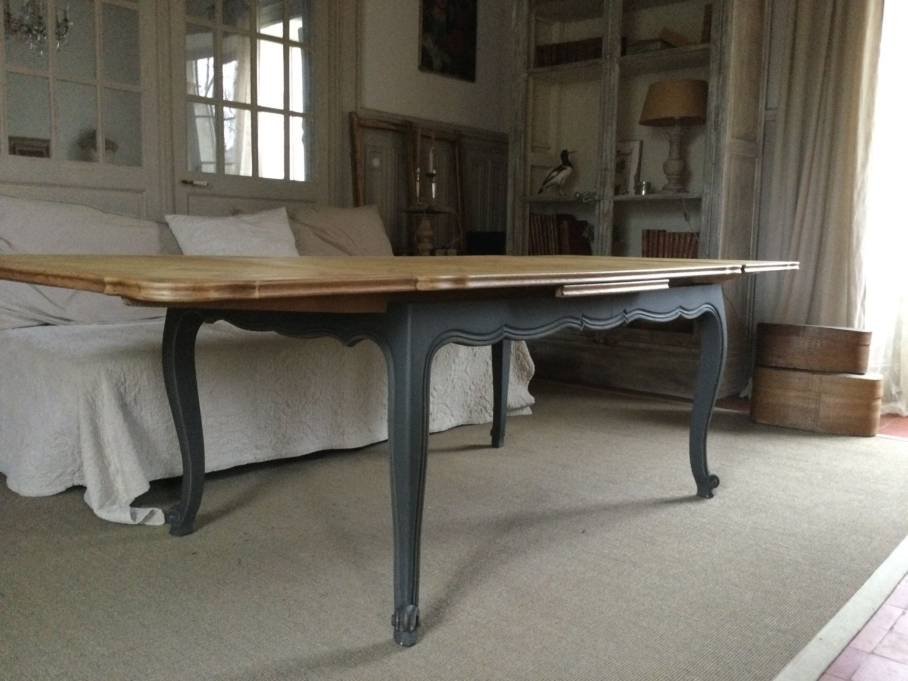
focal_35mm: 31
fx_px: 813
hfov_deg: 58.4
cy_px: 340
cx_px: 454
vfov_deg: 45.4
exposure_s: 1/17
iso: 500
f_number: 2.4
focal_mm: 3.3
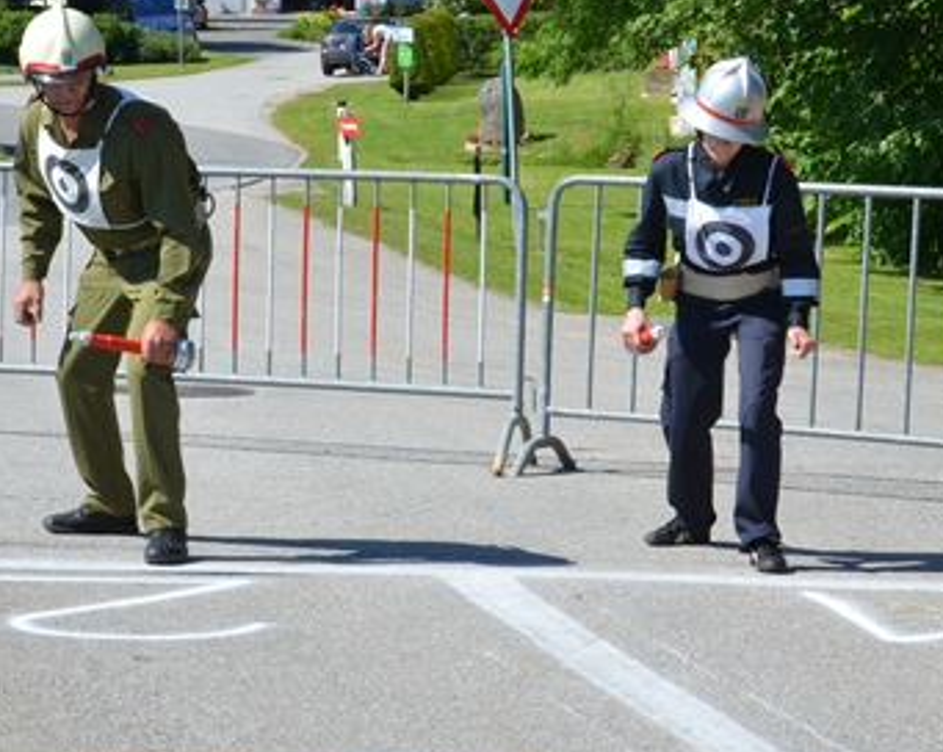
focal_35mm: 132
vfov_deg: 11.7
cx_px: 210
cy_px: 365
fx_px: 3680
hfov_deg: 14.5
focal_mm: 40
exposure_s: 1/800
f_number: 14
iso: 1000
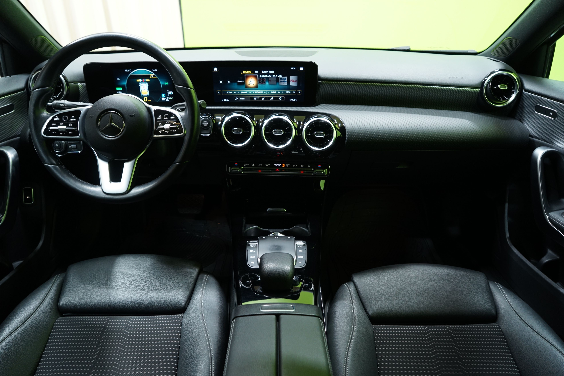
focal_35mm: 24
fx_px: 376
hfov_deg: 73.7
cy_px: 188
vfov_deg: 53.1
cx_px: 282
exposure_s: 1/20
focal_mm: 24
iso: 1000
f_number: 4.5
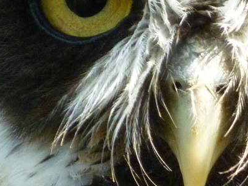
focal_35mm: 586
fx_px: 4198
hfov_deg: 3.4
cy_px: 101
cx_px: 184
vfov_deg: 2.5
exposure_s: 1/125
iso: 400
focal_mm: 26
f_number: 5.9
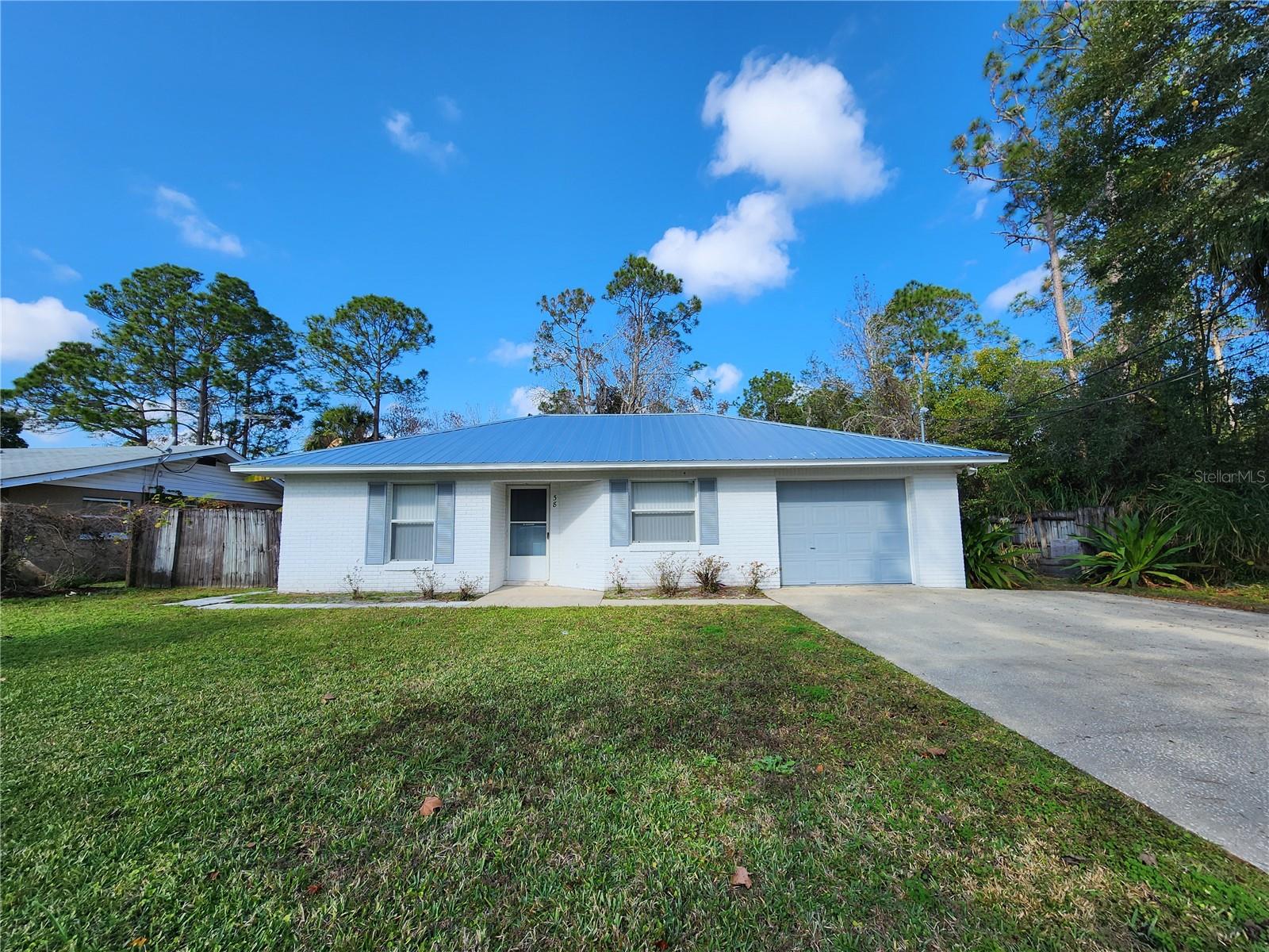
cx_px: 634
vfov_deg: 89.9
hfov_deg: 106.2
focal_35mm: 13
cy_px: 476
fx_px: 477
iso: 50
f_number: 2.2
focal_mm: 2.2
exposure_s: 1/1328
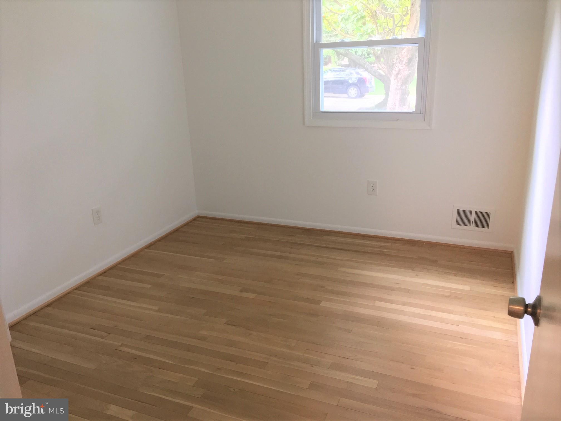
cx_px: 280
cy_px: 210
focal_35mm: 29
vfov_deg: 48.2
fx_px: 470
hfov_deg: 61.7
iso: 200
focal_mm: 4.15
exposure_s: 1/30
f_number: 2.2
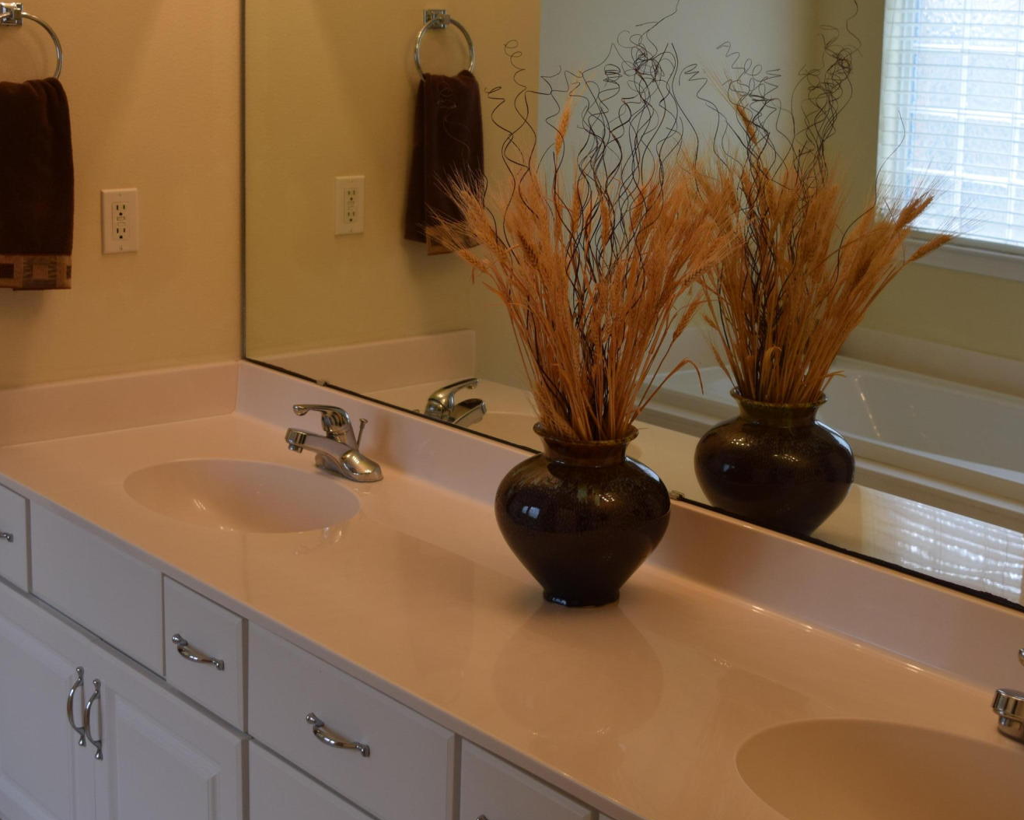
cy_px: 288
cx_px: 517
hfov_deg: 32.6
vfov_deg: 26.2
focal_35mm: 58
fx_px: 1749
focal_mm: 27
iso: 400
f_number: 5.6
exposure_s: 1/125
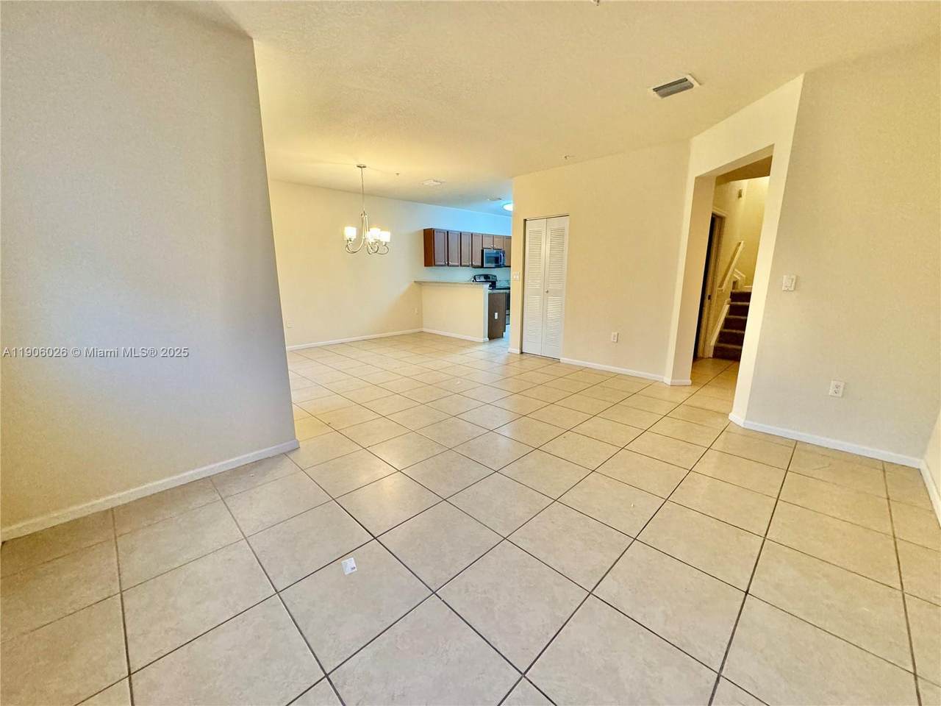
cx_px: 470
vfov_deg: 85.7
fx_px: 381
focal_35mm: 14
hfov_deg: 102.1
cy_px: 353
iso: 320
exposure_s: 1/60
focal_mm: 2.22
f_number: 2.2
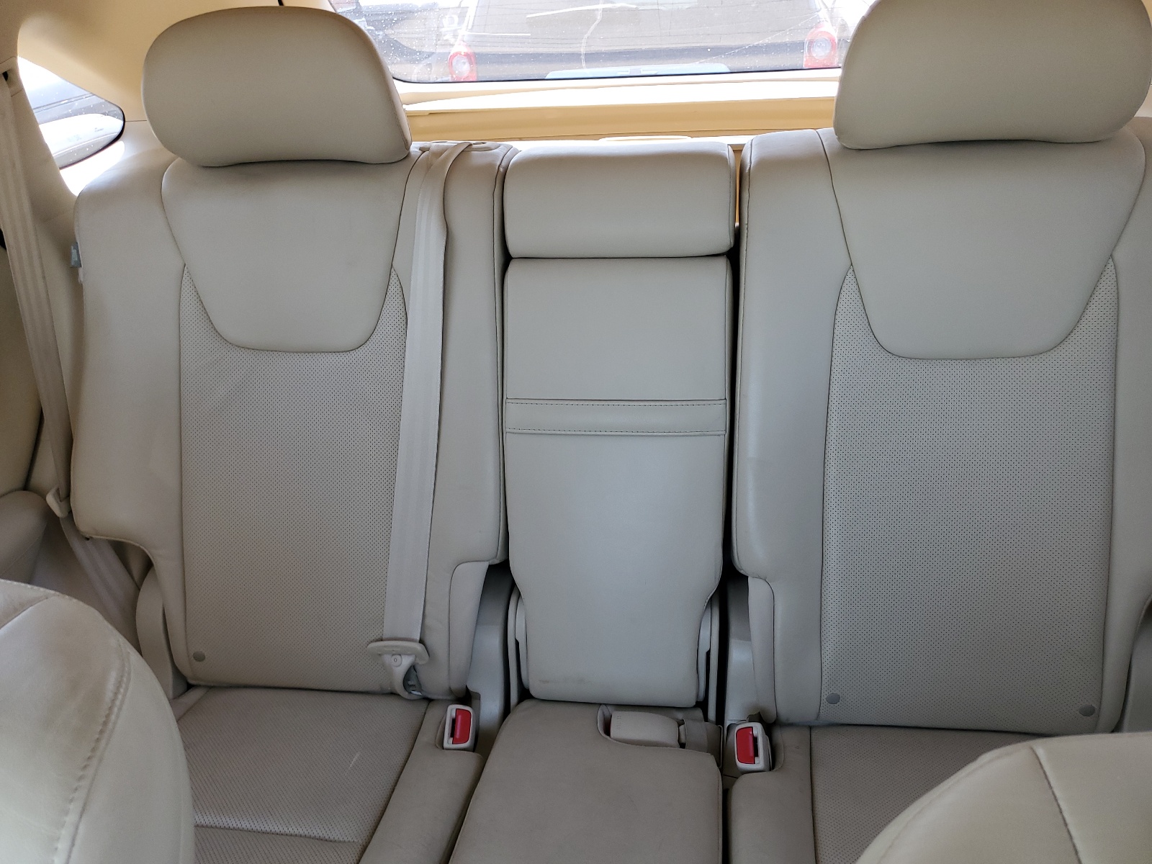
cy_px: 432
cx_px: 576
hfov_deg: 67.3
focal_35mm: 26
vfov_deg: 53.1
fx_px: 865
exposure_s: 1/120
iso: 58
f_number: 1.5
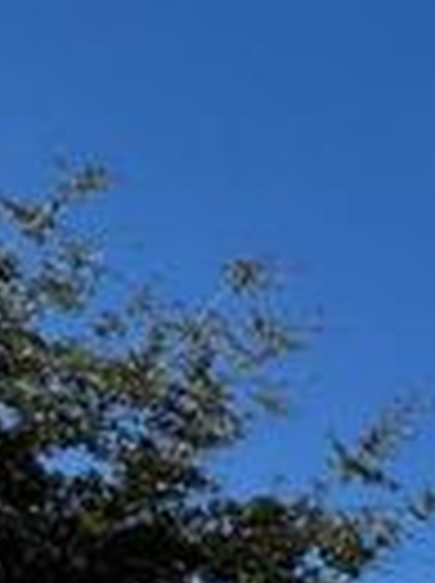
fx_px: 1278
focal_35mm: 76
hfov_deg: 9.7
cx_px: 1509
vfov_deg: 20.7
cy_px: 942
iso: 40
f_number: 2.2
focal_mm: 2.22
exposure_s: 1/3717
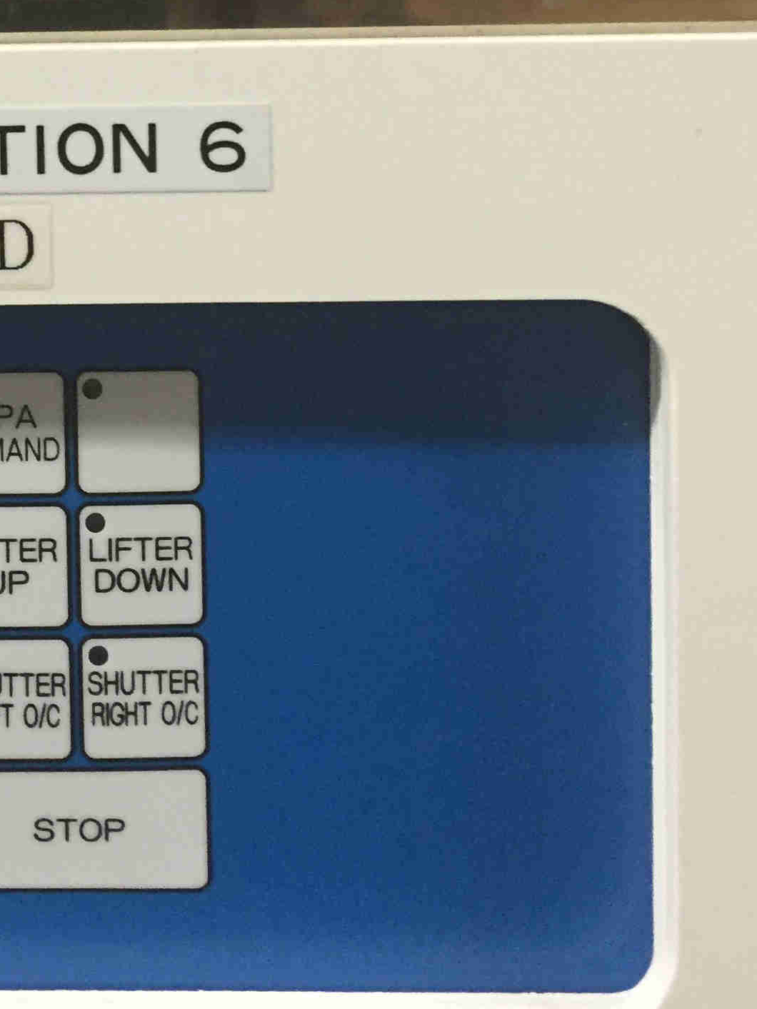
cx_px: 22
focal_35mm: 67
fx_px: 1953
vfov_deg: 27.6
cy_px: 44
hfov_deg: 21.3
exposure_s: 1/24
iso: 250
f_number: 2.2
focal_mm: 4.15
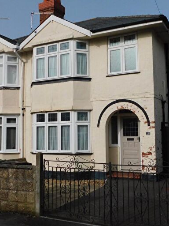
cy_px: 111
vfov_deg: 45.8
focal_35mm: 41
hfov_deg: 35.0
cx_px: 101
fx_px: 267
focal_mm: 5.3
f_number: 6.4
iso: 125
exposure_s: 1/800
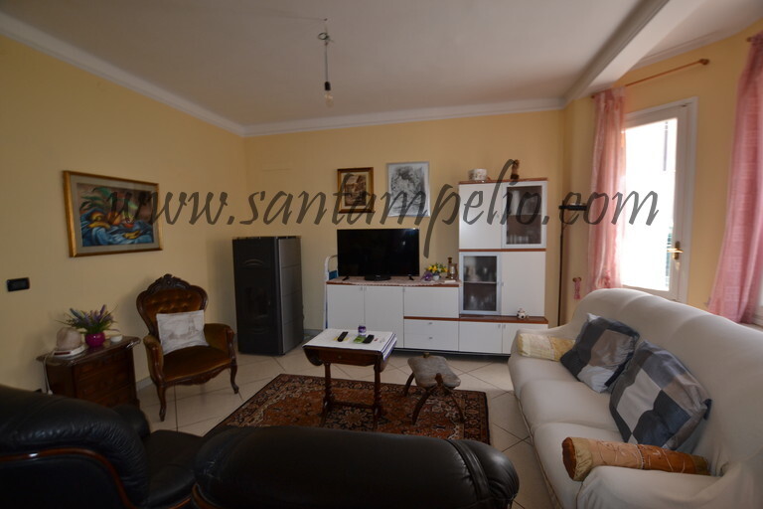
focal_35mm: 15
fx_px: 318
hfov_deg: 100.4
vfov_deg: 77.3
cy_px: 254
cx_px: 382
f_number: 4
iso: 280
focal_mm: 10
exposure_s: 1/125
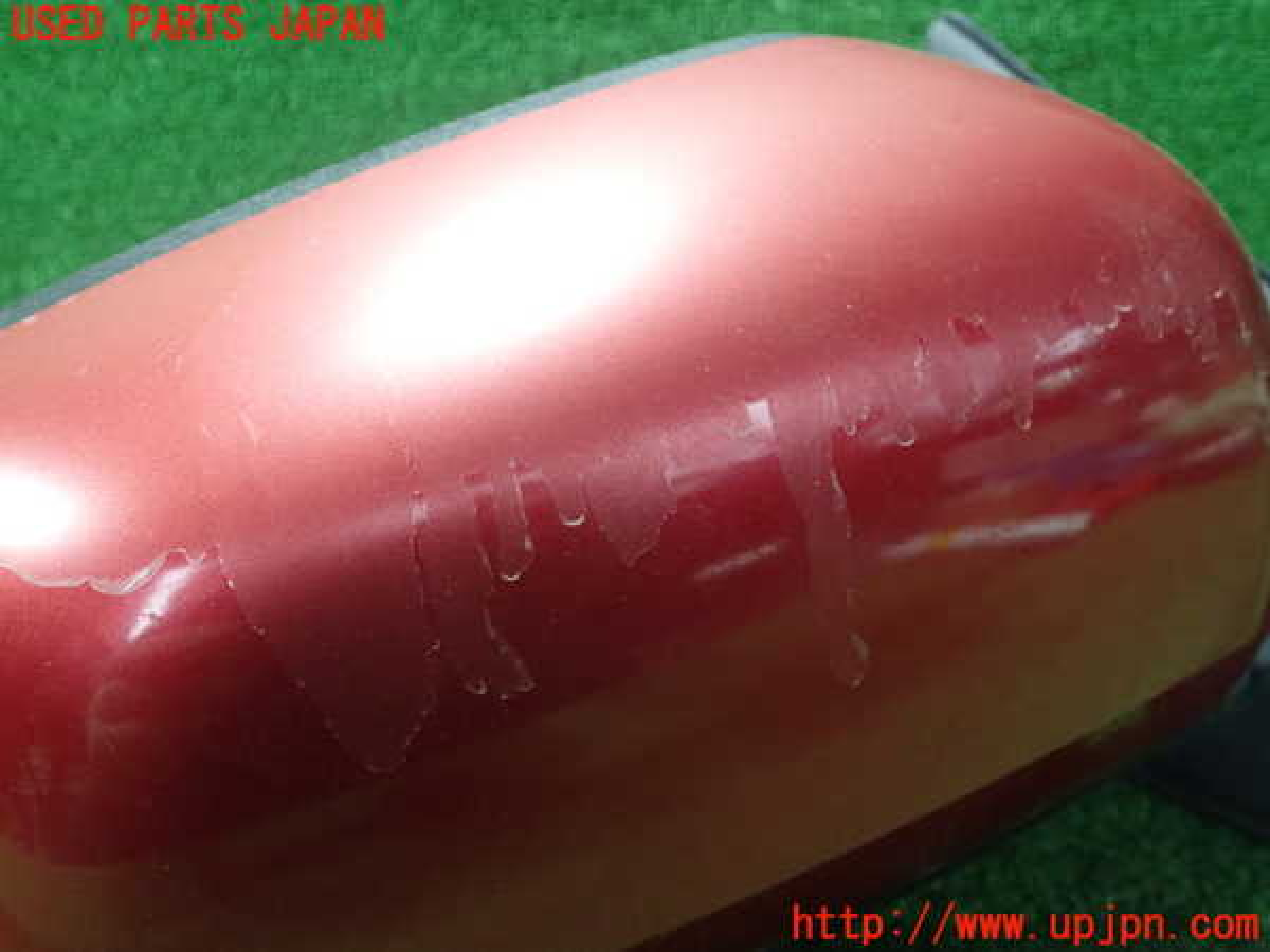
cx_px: 635
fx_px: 1101
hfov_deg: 60.0
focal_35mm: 30
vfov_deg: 46.8
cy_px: 476
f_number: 2.3
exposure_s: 1/125
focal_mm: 5.5
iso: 800
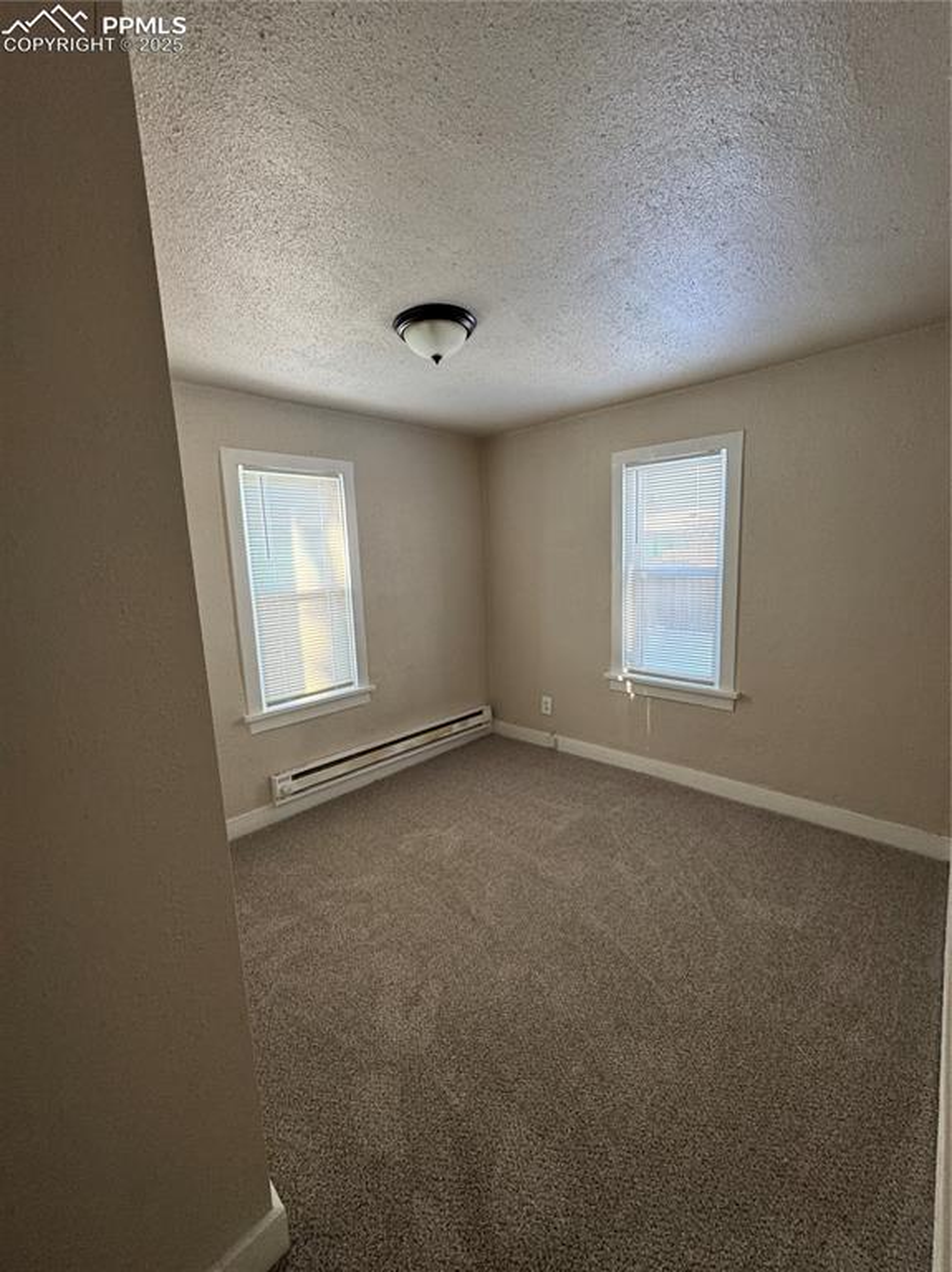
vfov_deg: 102.1
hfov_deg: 85.6
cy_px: 636
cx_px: 476
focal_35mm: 14
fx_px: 514
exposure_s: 1/99
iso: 250
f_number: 2.2
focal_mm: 2.22
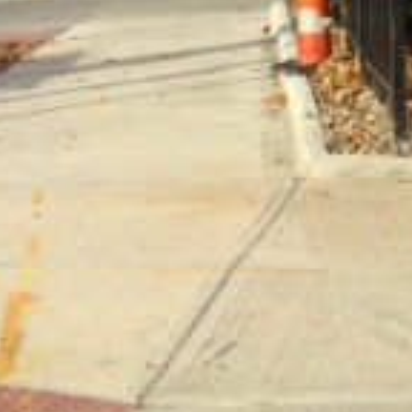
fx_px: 1751
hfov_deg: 12.4
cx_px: -289
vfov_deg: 13.2
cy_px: -6
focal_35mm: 130
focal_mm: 4.12
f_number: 2.4
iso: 50
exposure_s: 1/1063
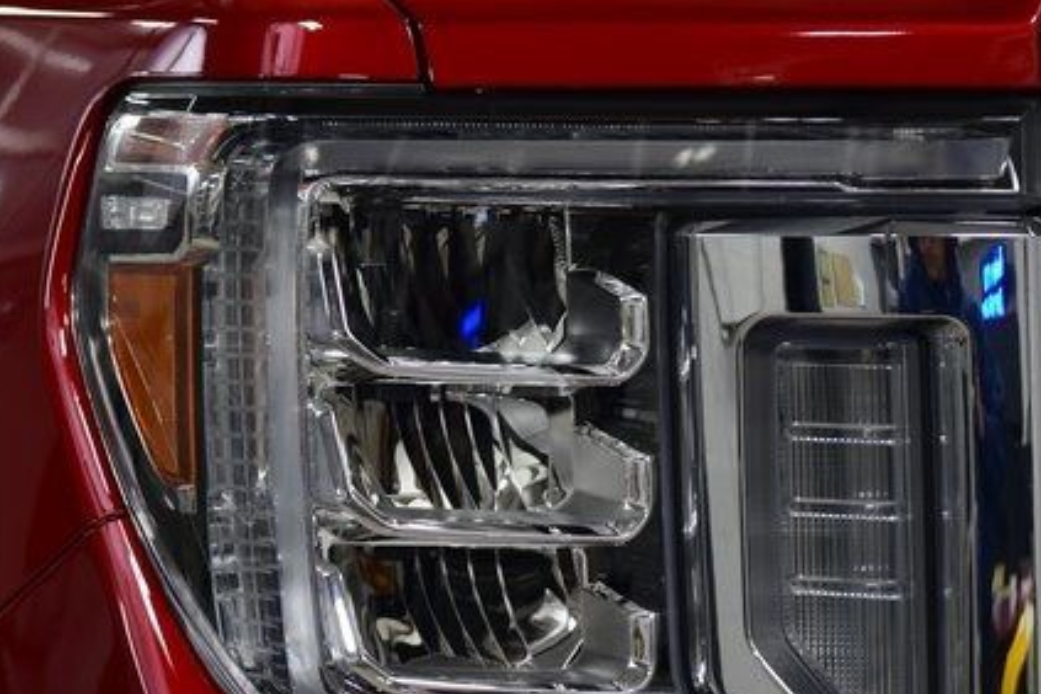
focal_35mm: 159
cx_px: 613
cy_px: 402
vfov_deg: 8.6
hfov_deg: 12.9
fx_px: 4597
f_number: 5
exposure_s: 1/125
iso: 1600
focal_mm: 70
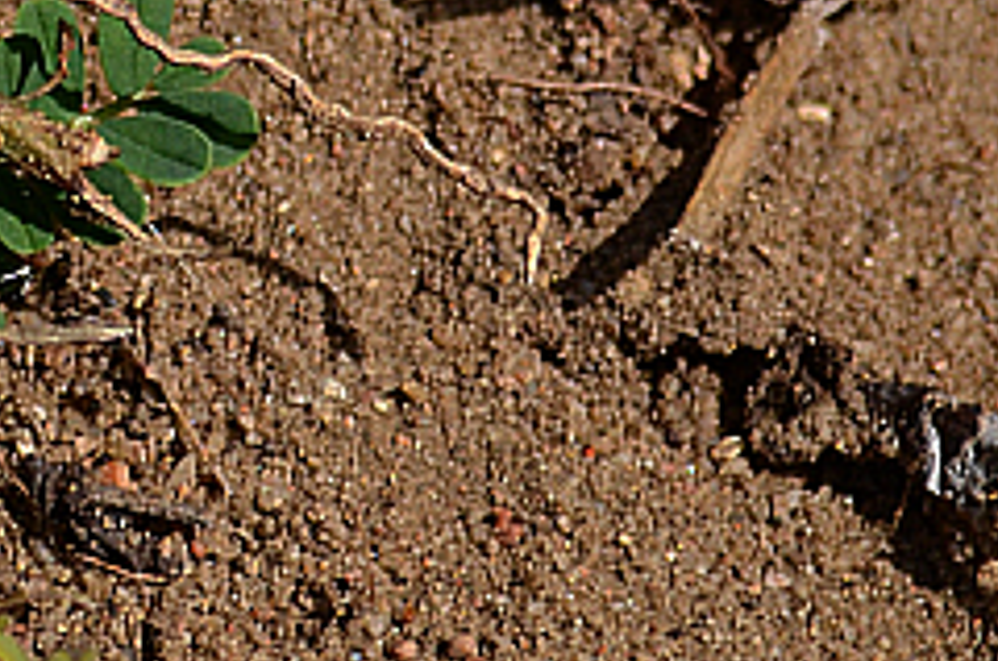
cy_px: -594
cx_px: -803
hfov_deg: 1.6
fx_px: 35469
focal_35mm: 1282
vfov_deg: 1.1
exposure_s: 1/1000
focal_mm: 200
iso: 200
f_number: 8
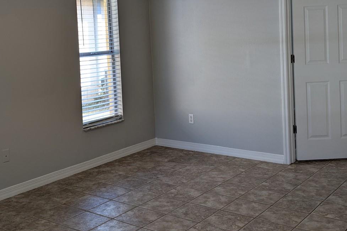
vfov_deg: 28.7
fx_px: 443
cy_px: 51
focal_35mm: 46
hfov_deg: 42.5
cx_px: 136
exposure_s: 1/282
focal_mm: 4.38
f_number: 1.73
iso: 90
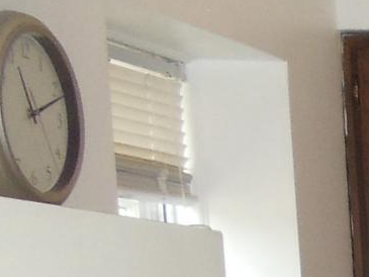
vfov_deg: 5.7
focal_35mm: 247
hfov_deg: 7.3
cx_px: 1021
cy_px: 735
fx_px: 2634
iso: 200
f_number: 3.5
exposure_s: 1/30
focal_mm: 6
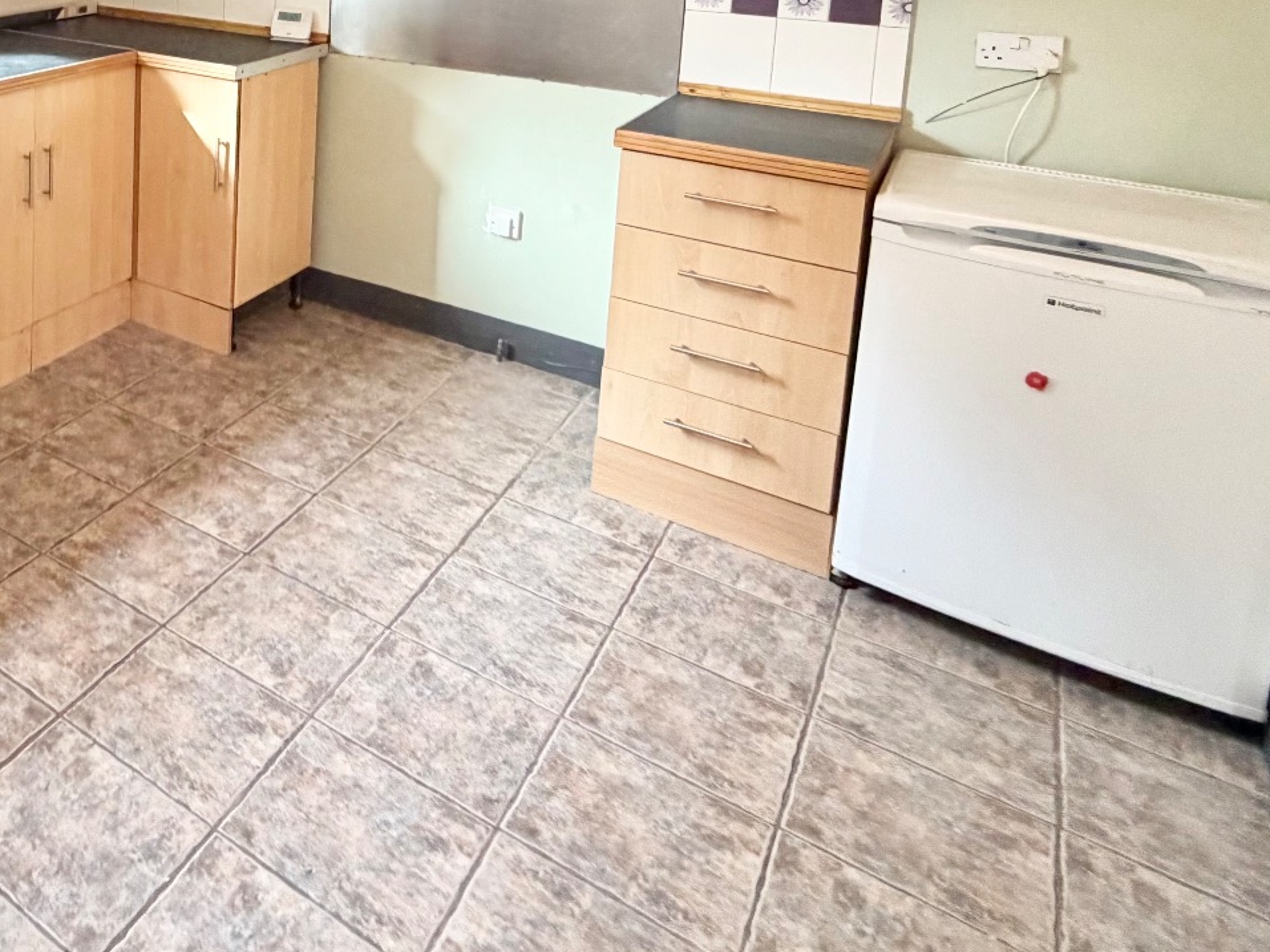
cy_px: -11
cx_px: -15
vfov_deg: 40.6
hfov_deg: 48.6
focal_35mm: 30
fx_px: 1101
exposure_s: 1/100
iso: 320
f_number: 2.2
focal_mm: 2.22
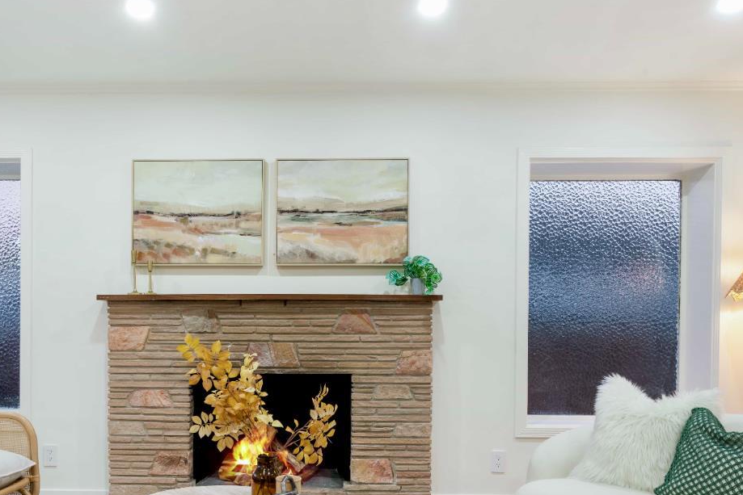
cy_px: 346
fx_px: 640
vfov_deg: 41.5
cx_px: 317
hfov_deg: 60.0
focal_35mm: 31
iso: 160
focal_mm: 19
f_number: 13
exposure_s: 4
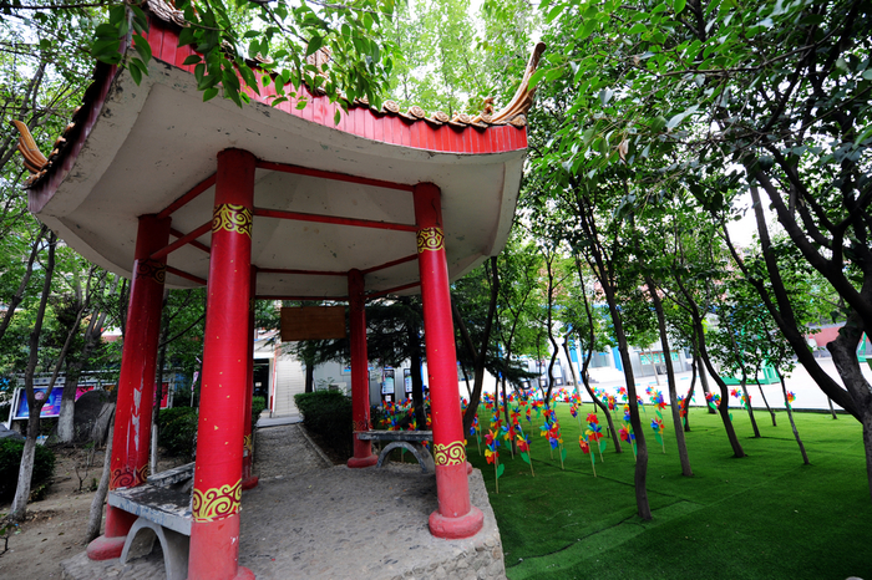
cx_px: 436
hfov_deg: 104.3
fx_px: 339
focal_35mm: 14
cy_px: 290
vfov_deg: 81.2
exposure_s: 1/125
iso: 400
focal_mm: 14
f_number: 5.6
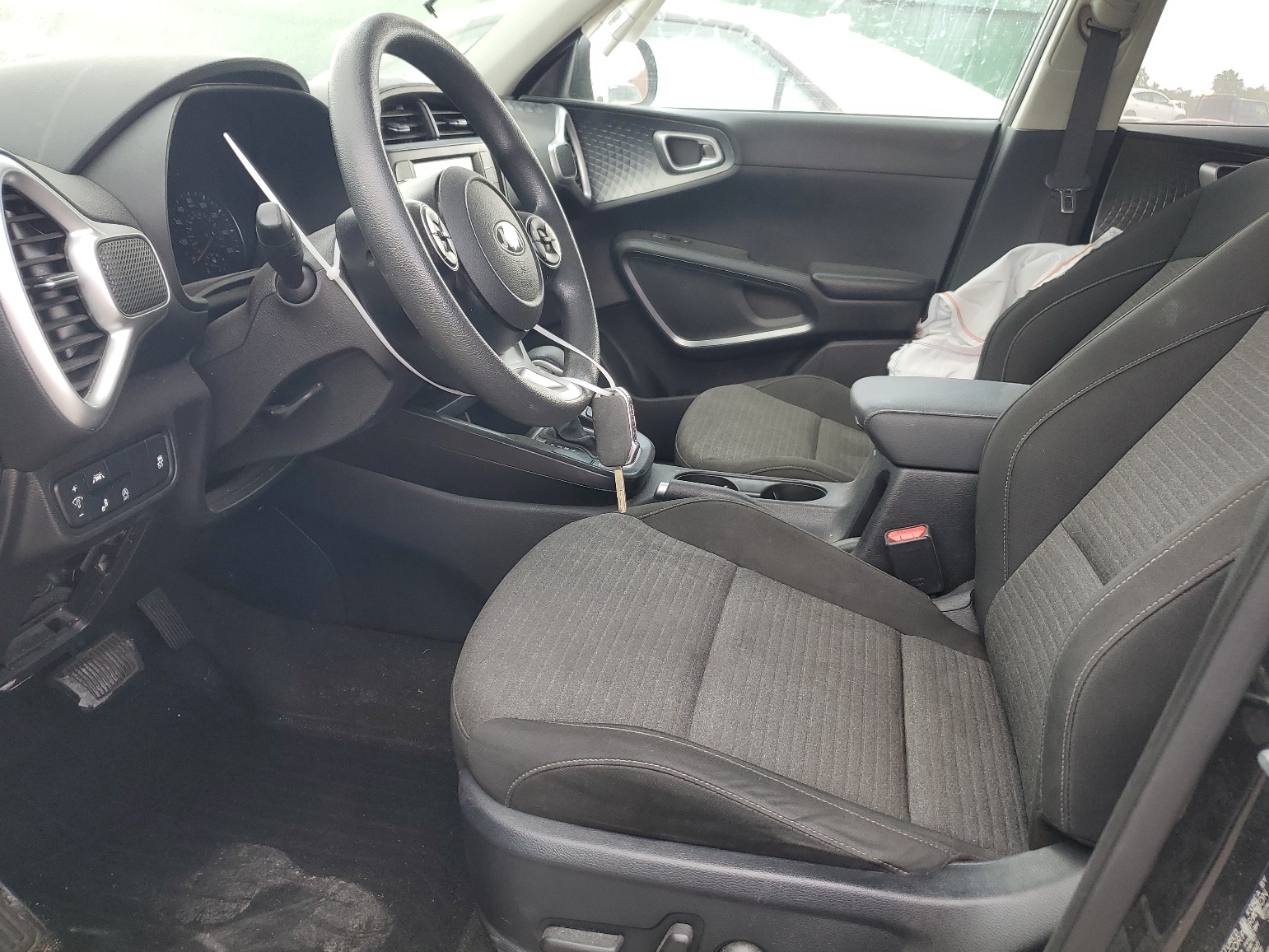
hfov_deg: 65.3
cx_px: 648
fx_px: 990
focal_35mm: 27
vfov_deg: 51.4
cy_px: 483
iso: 50
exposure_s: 1/123
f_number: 1.5
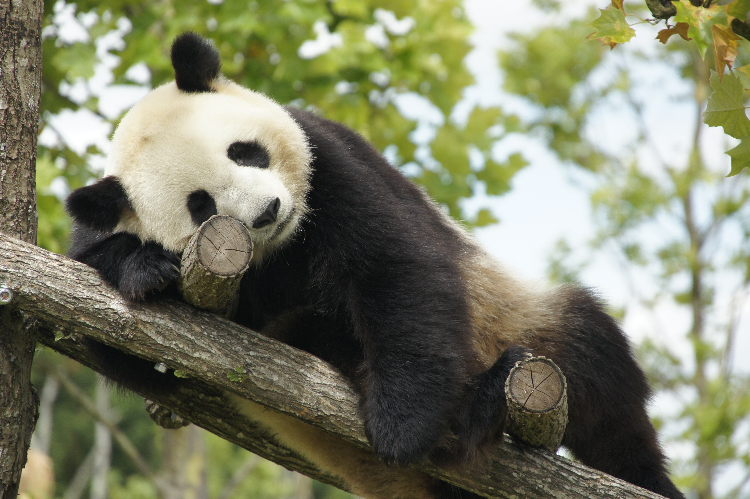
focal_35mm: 300
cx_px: 375
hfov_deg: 6.9
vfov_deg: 4.6
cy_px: 250
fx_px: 6246
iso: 800
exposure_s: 1/320
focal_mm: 200
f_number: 6.3
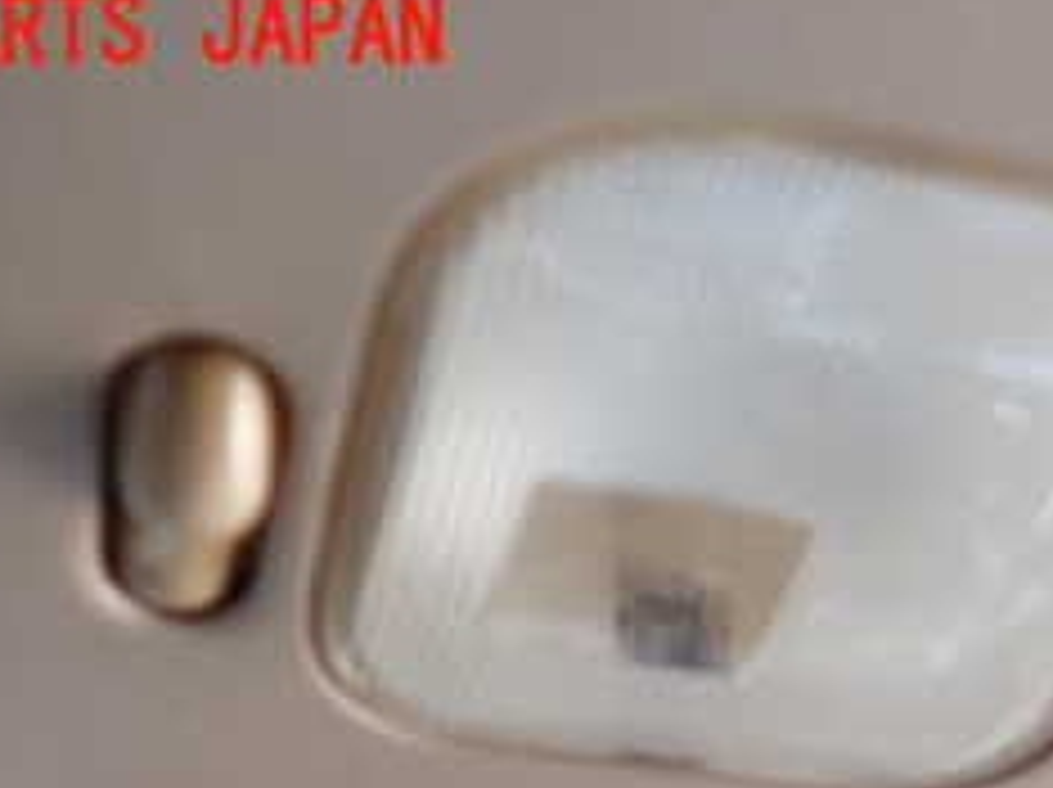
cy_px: 991
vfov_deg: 18.0
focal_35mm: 77
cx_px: 976
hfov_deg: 24.5
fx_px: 2340
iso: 125
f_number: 2.3
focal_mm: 5.4
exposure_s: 1/60
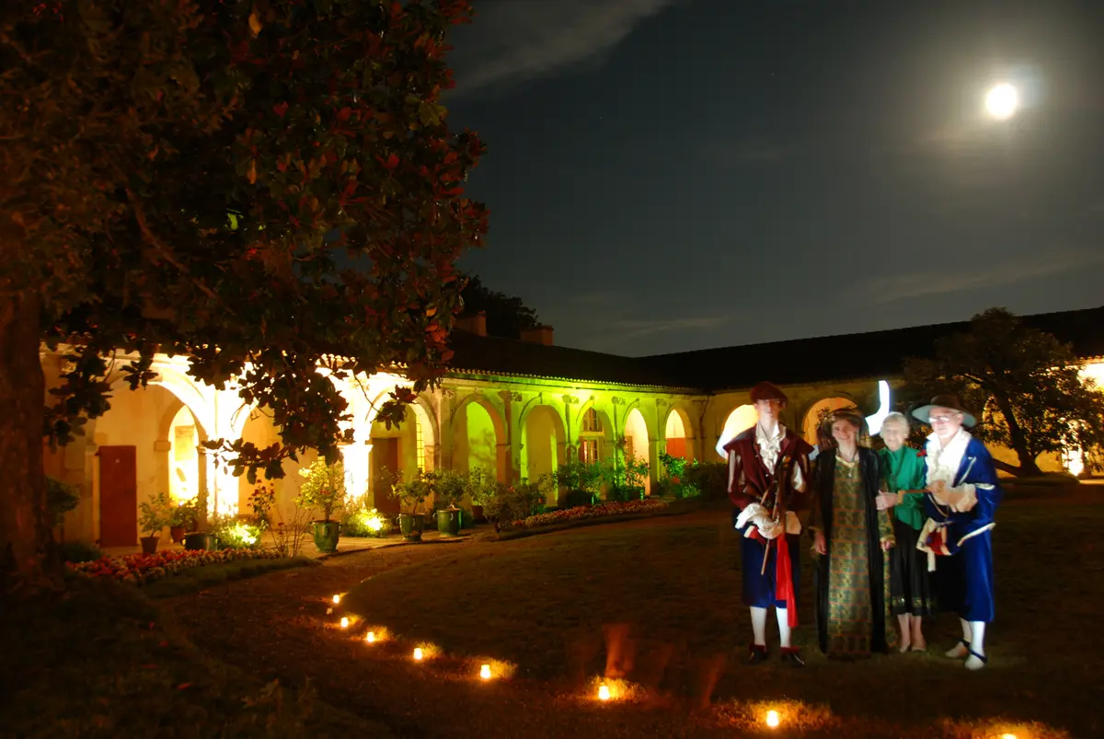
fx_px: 921
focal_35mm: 30
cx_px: 552
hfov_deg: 61.9
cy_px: 370
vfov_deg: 43.7
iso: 100
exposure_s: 15
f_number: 3.5
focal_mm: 20
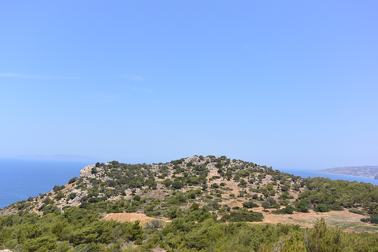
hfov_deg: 60.3
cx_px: 189
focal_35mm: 31
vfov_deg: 42.3
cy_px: 126
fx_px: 325
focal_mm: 11.8
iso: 160
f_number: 5
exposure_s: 1/1000
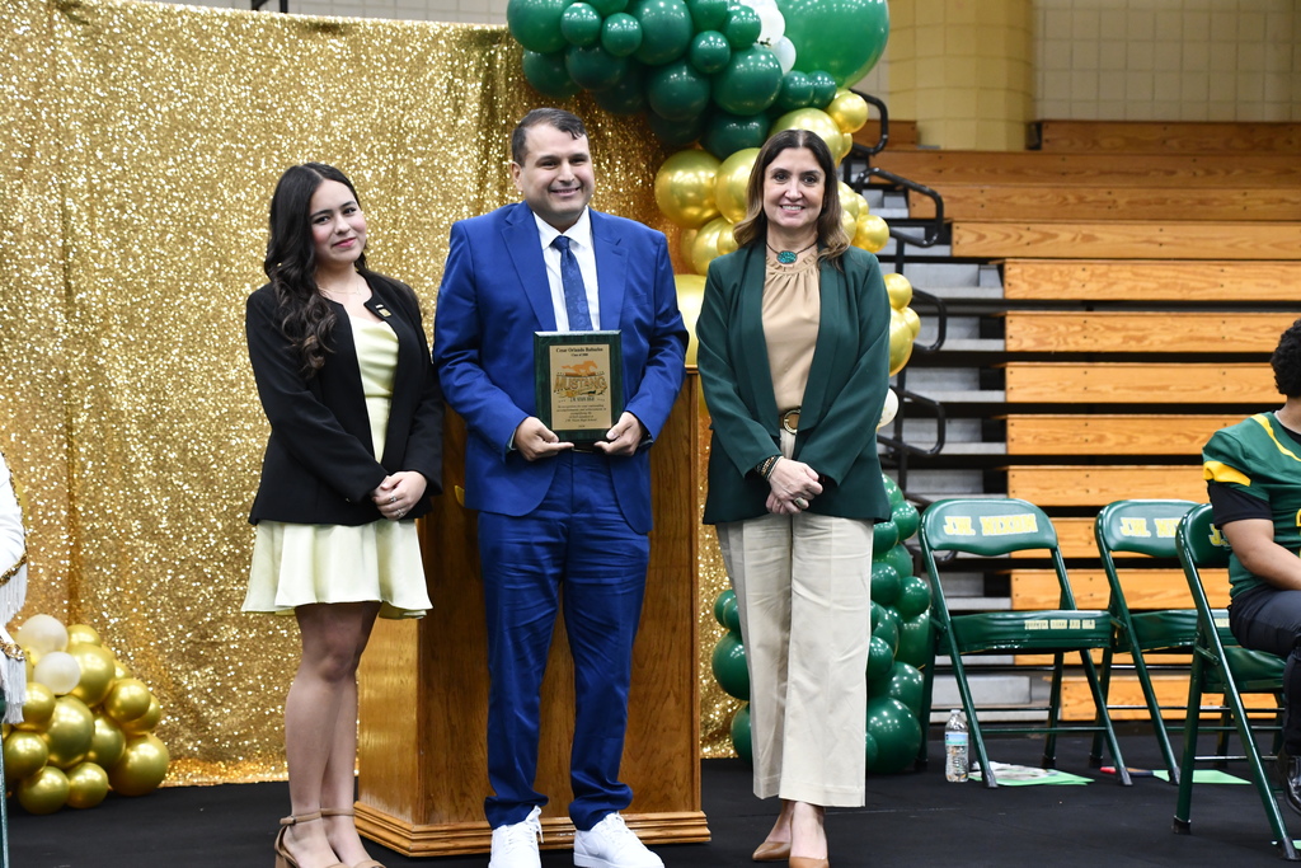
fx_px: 2711
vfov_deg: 18.2
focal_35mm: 75
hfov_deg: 27.0
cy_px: 434
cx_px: 650
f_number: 4.8
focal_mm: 50
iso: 1800
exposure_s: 1/125
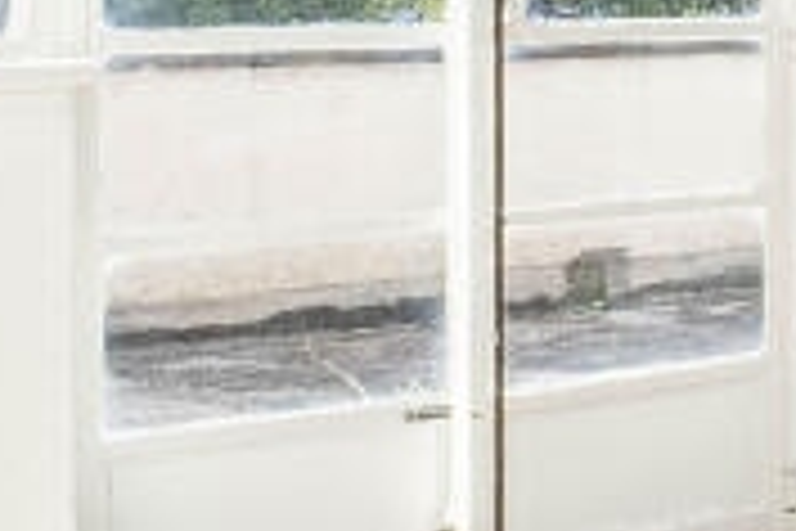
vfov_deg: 15.5
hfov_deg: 16.6
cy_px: 52
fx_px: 1924
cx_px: 1659
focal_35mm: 87
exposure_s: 1/200
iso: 250
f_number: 7.1
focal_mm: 10
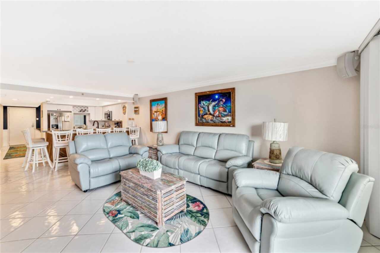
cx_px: 190
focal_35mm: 14
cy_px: 126
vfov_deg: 81.2
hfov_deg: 104.2
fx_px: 148
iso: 100
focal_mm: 14
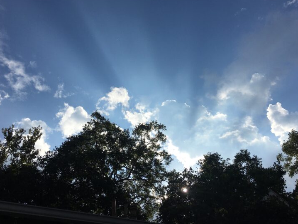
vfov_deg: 45.5
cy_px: 114
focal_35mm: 31
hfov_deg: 58.3
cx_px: 150
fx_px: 267
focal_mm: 4.15
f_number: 2.2
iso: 25
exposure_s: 1/4525
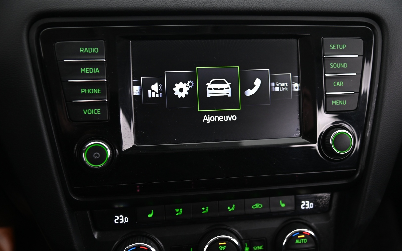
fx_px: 515
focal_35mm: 47
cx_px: 201
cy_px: 134
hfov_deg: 42.6
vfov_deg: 27.4
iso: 2000
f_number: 4
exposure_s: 1/15
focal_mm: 46
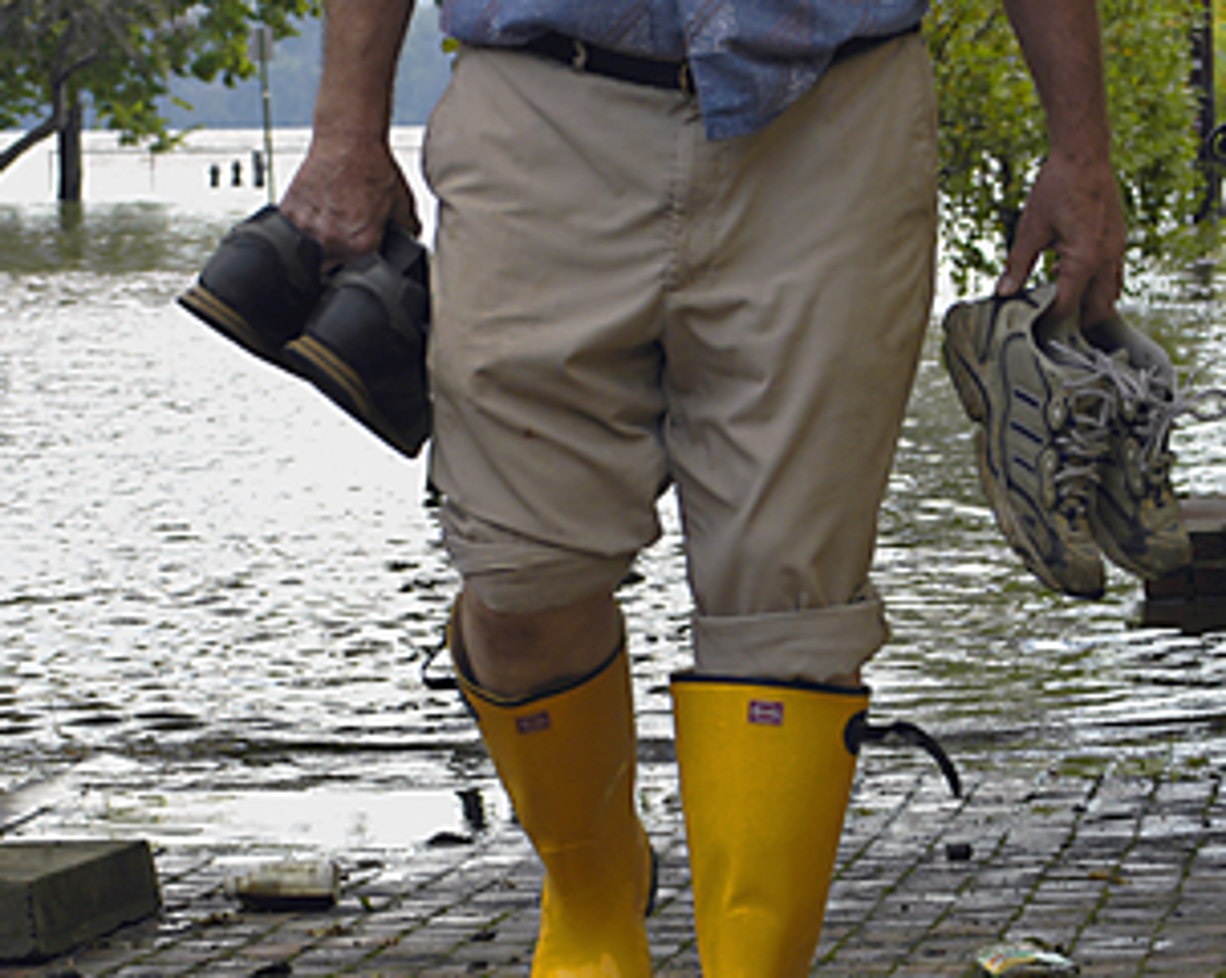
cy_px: 613
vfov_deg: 7.8
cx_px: 741
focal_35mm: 198
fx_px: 7169
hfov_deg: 9.8
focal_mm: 85
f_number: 7.1
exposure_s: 1/200
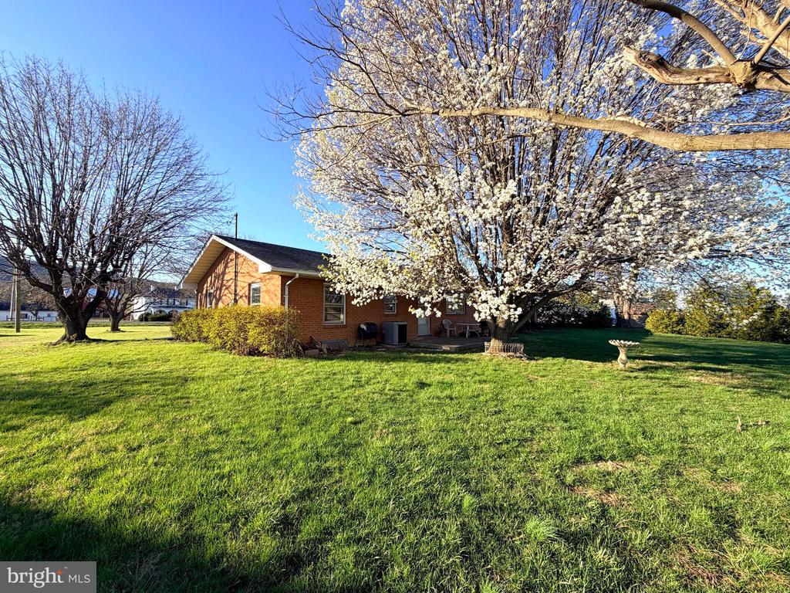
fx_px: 320
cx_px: 395
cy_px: 296
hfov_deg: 102.1
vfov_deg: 85.7
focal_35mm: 14
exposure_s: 1/585
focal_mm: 2.22
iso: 40
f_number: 2.2
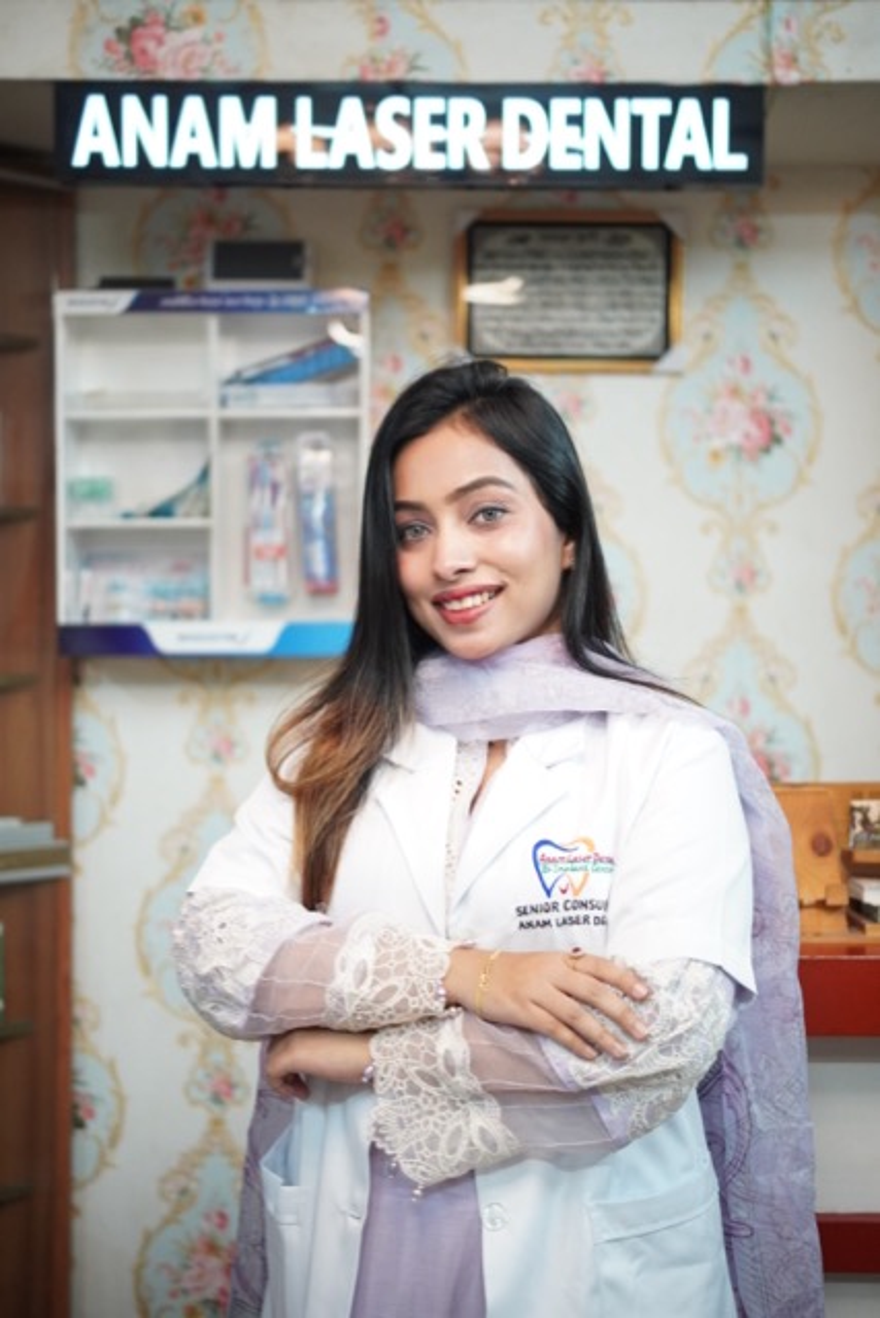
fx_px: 1924
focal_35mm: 52
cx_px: 440
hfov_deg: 25.8
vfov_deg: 37.8
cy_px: 659
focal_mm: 35
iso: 1000
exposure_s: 1/100
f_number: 1.7
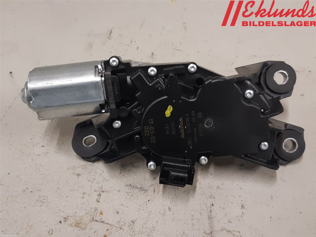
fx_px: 237
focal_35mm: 26
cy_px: 118
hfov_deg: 67.3
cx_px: 158
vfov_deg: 53.1
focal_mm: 3.93
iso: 125
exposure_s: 1/50
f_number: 1.7
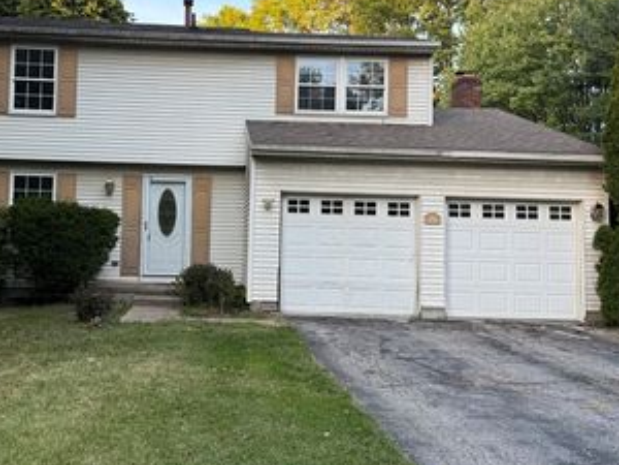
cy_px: 189
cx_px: 237
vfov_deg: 35.8
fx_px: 715
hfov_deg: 46.4
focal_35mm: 40
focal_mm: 6.76
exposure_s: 1/308
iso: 100
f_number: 1.78
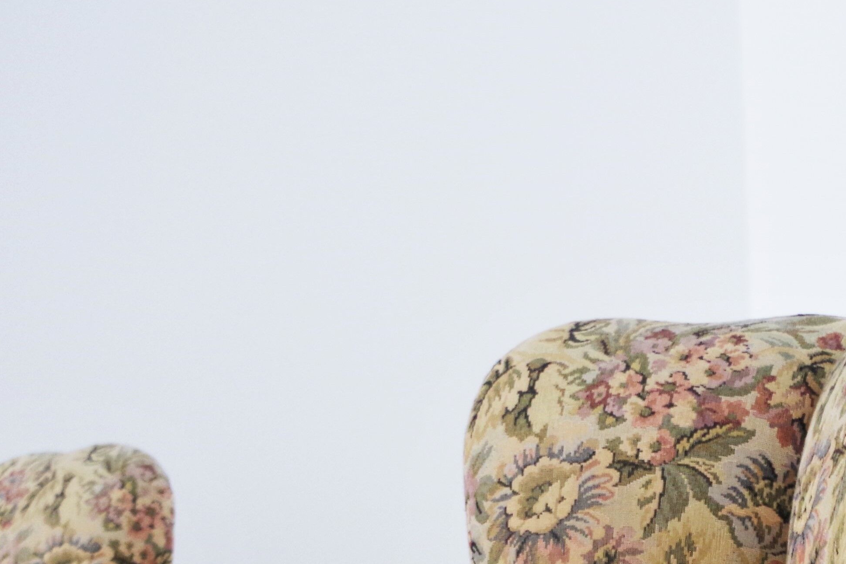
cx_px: 822
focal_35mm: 142
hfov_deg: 14.3
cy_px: 809
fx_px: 3337
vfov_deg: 9.4
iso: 800
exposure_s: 1/60
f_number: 4
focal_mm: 30.63
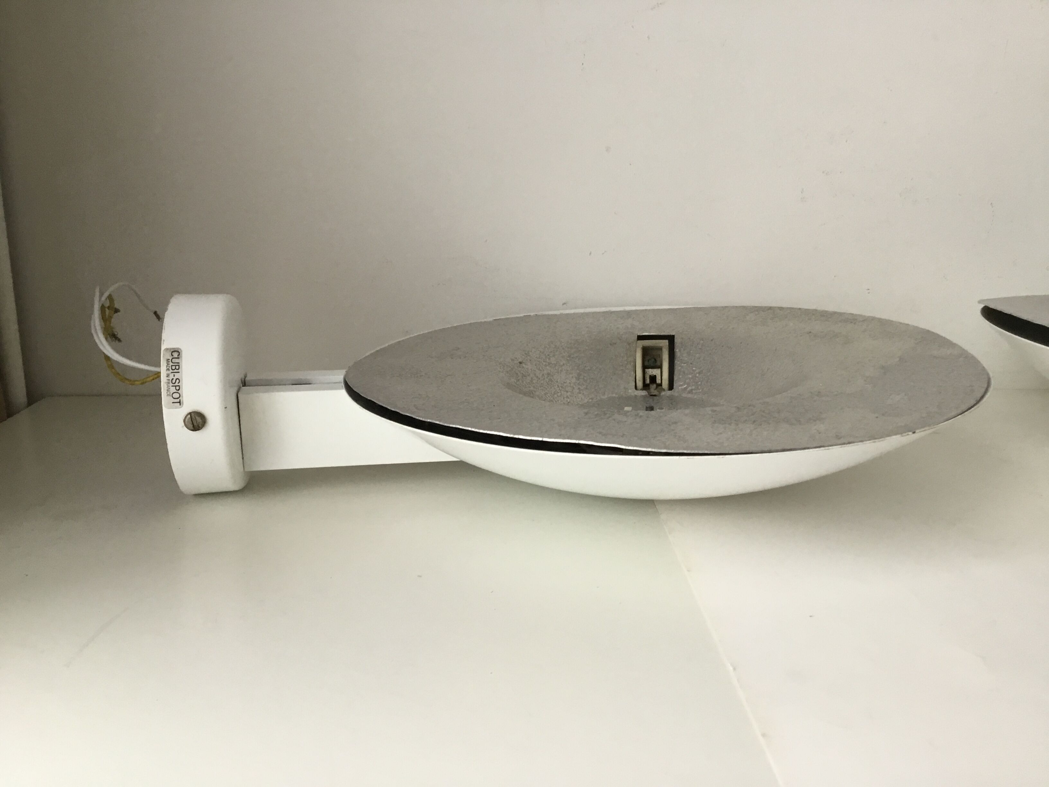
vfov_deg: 45.4
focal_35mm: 31
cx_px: 524
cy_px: 394
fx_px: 939
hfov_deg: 58.4
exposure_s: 1/33
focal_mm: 3.3
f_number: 2.4
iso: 50
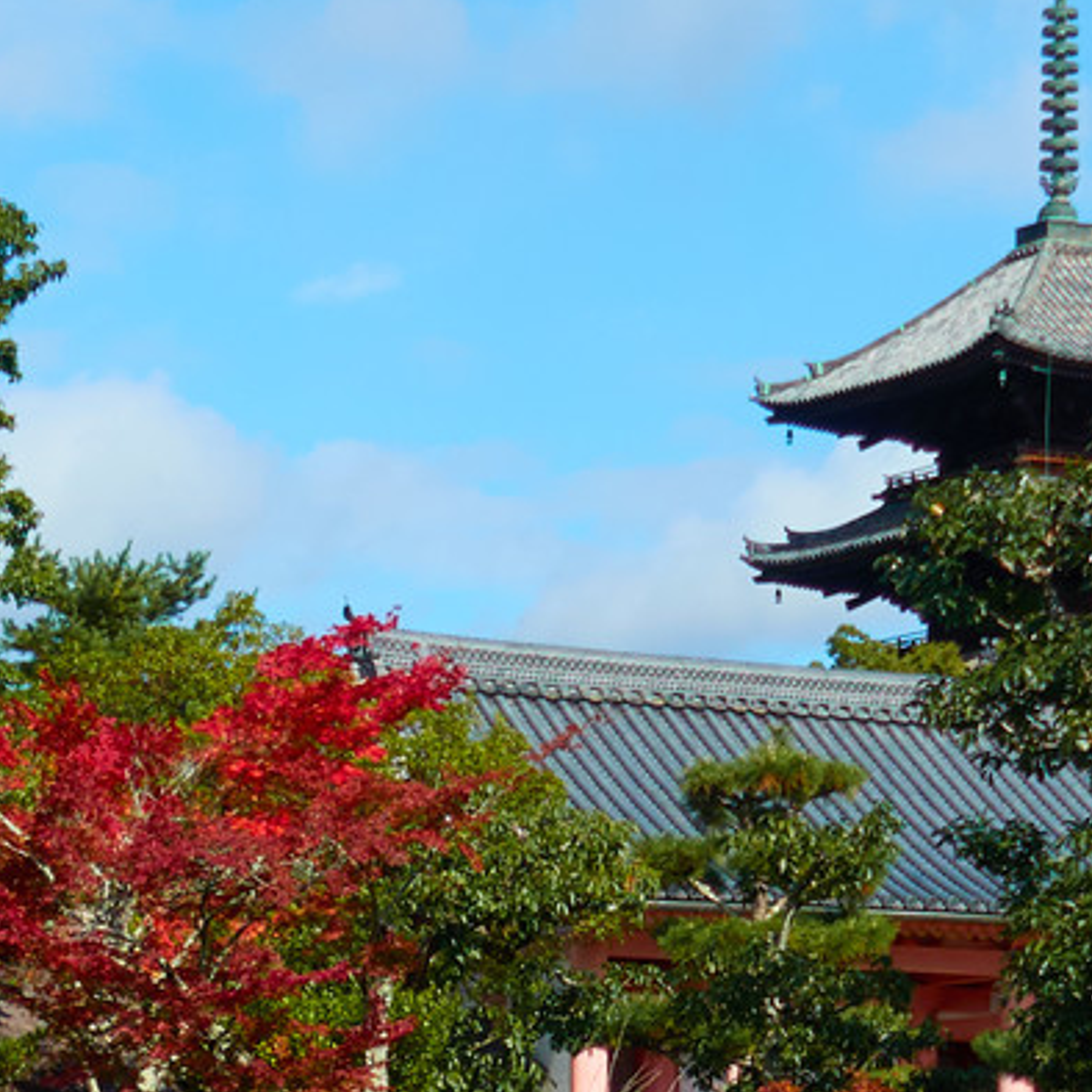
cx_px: -30
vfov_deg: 9.9
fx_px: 6210
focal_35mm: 174
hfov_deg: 10.0
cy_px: 1250
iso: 125
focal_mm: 15.52
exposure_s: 1/2500
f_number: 2.8
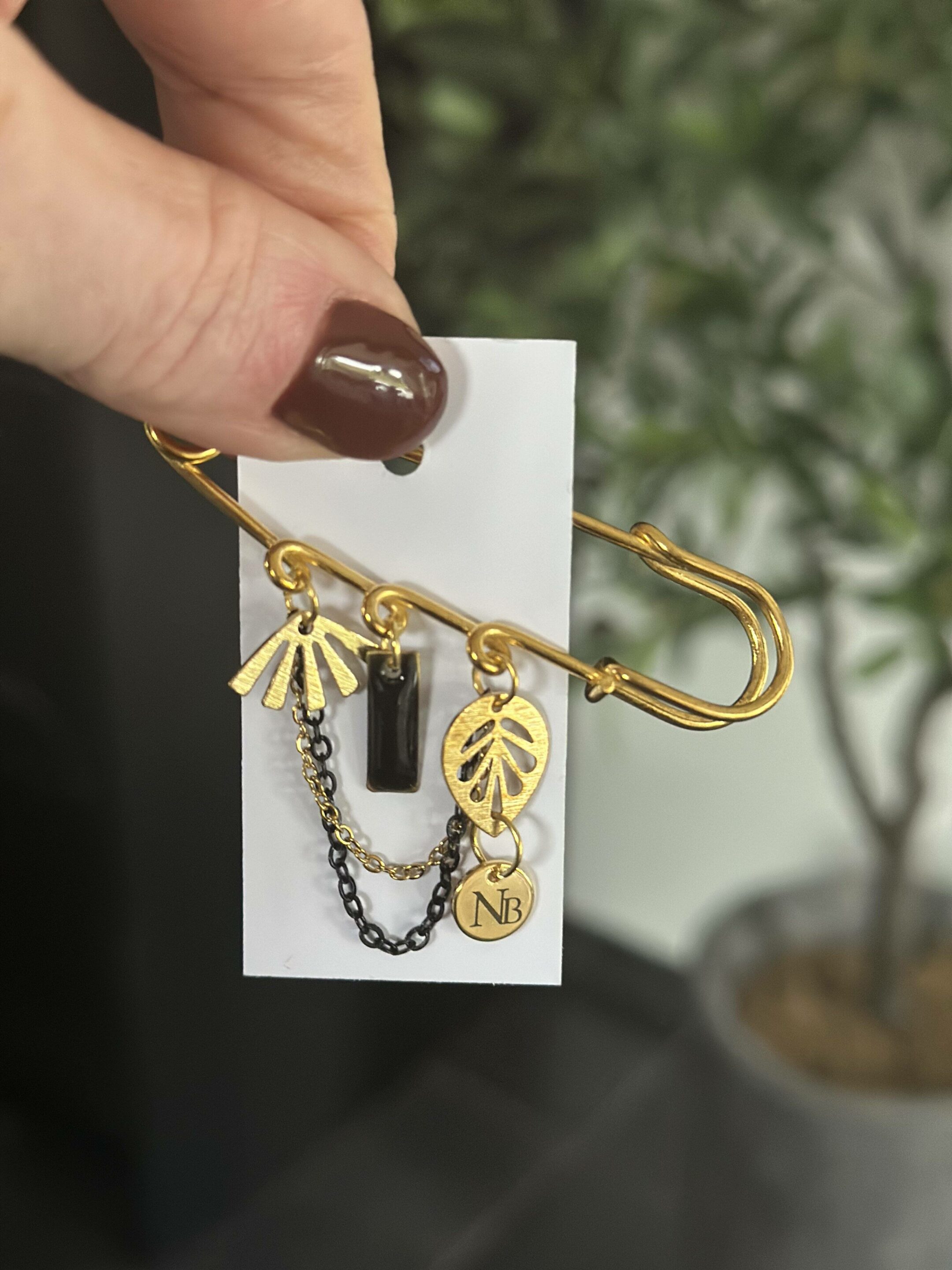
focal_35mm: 48
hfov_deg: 30.3
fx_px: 1760
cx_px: 476
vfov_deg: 39.7
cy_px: 635
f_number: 1.78
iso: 500
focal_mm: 6.86
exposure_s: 1/40
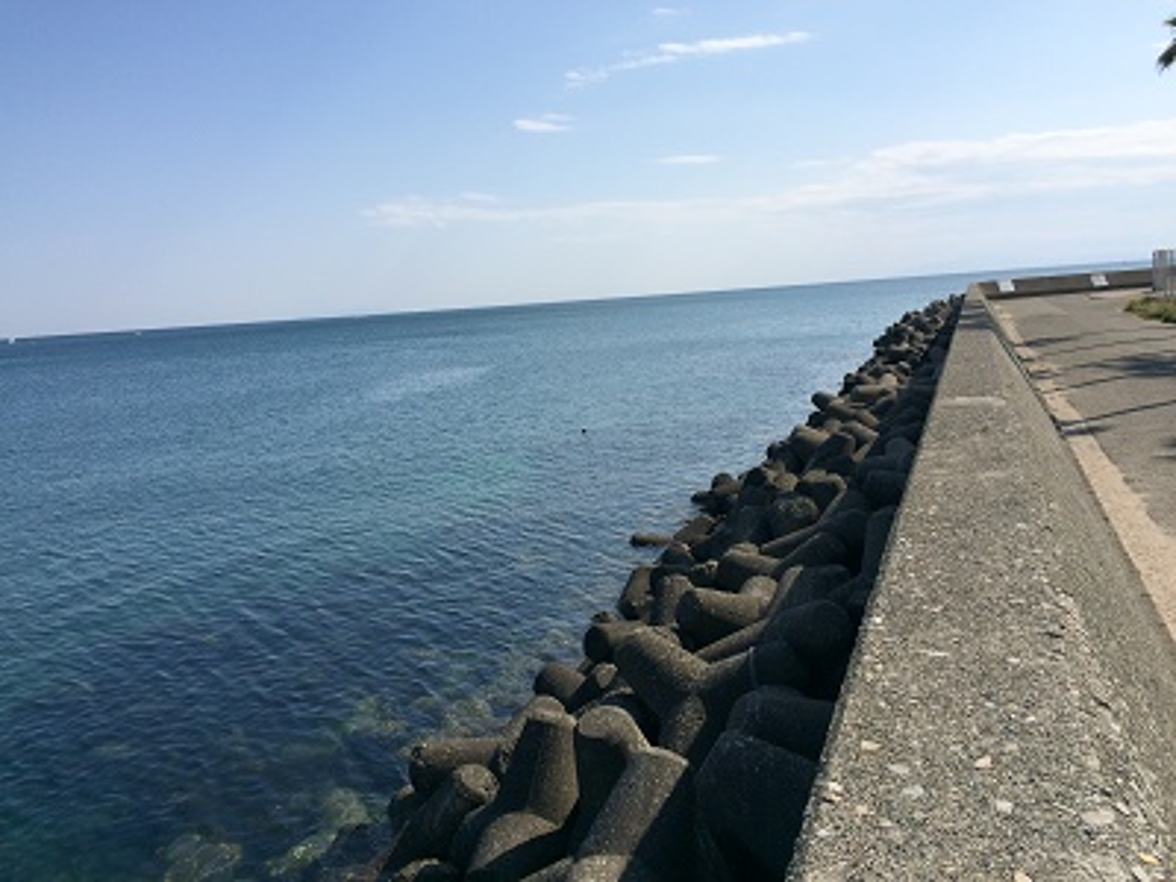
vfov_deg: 48.2
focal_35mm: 29
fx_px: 985
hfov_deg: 61.7
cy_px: 441
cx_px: 588
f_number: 2.2
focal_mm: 4.15
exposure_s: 1/2740
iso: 32
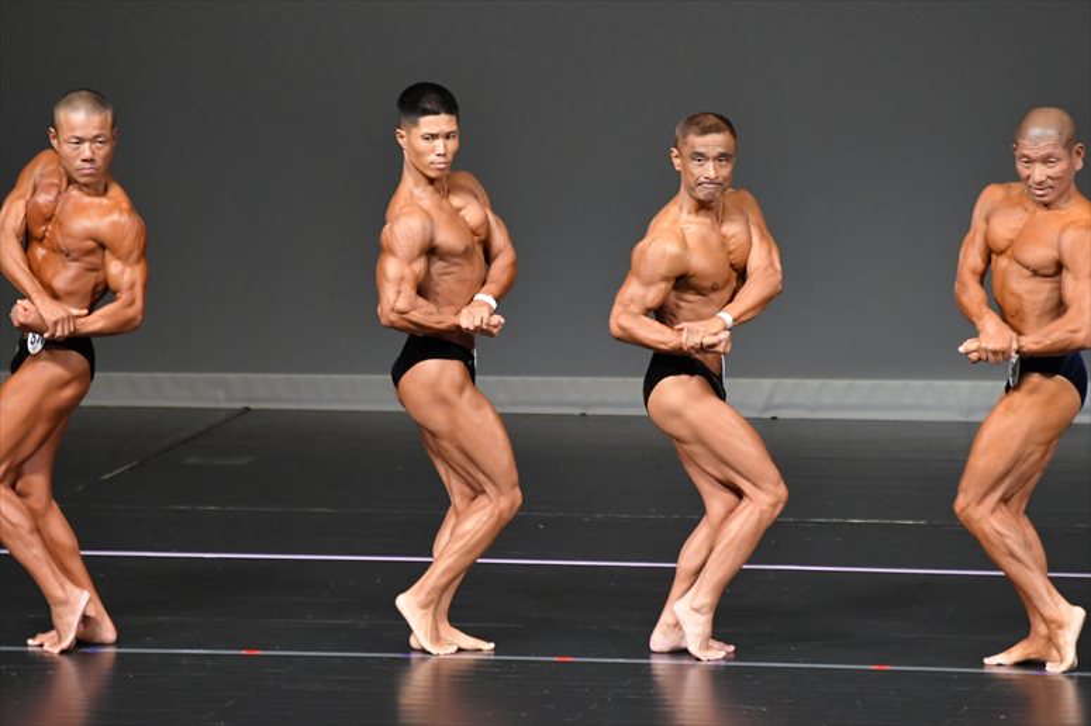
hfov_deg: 5.5
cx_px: 546
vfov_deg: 3.7
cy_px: 363
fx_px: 11359
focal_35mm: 375
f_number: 5.6
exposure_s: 1/400
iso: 5000
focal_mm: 250
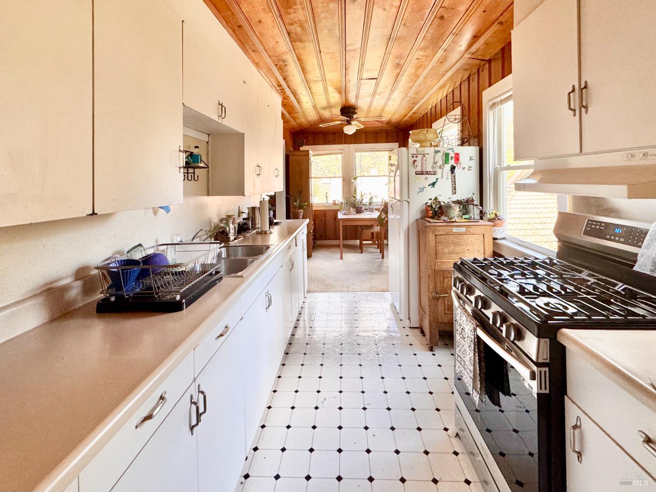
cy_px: 246
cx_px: 328
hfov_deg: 102.1
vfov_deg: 85.7
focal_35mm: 14
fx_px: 265
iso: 250
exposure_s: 1/120
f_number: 2.2
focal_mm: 2.22
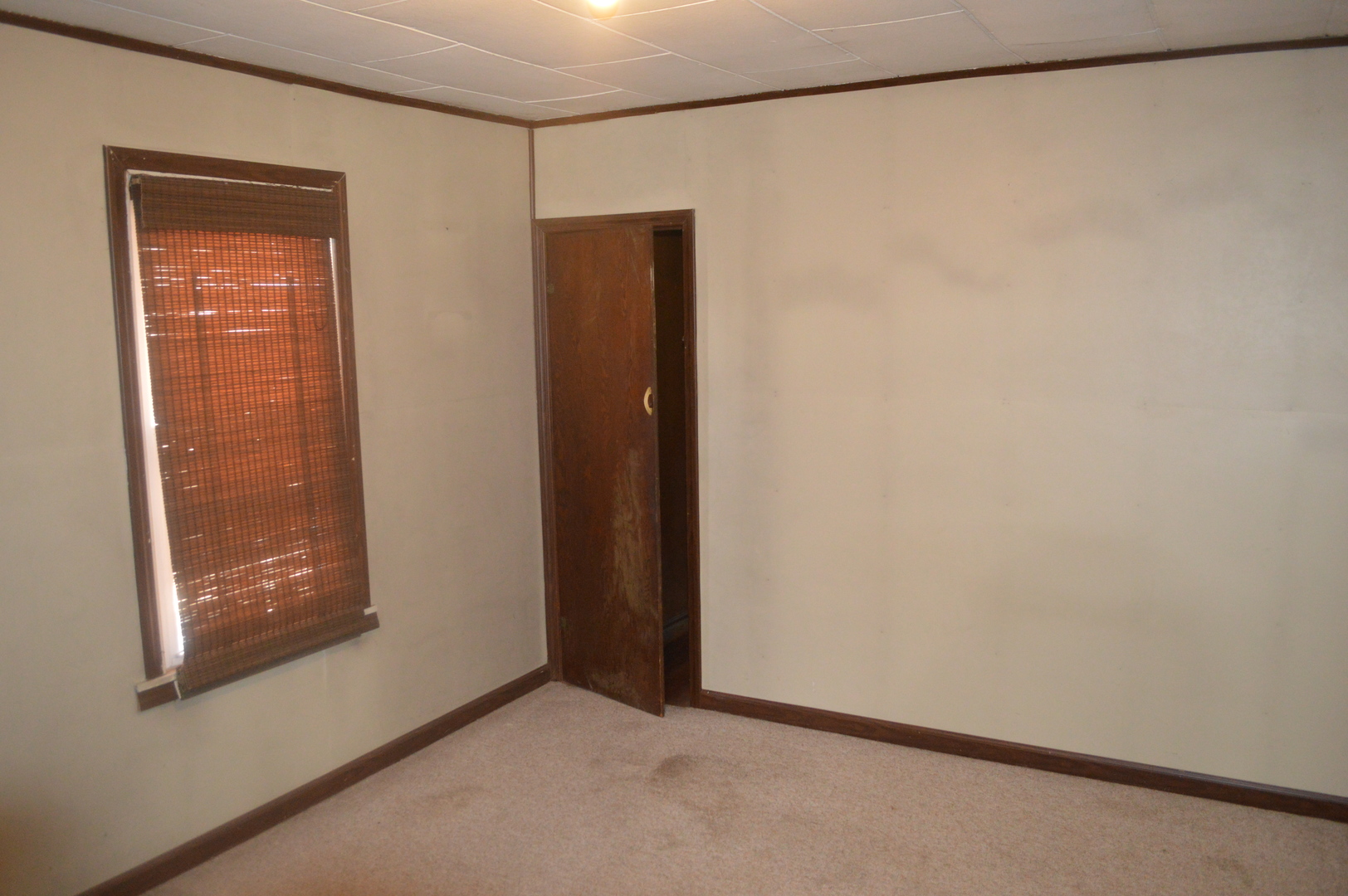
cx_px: 674
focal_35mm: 27
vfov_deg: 47.9
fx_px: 1010
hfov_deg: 67.4
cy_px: 448
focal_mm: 18
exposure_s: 1/60
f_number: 3.5
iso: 2000
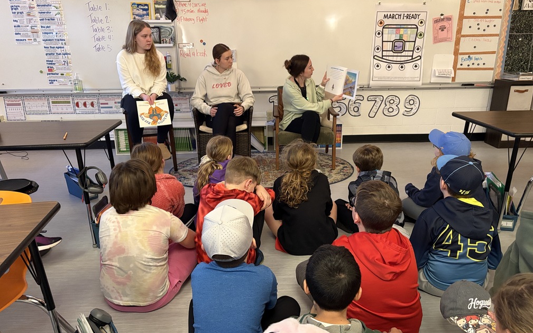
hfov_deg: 66.5
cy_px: 178
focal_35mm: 28
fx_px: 407
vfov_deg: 44.5
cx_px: 270
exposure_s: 1/60
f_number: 1.6
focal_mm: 5.96
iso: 500
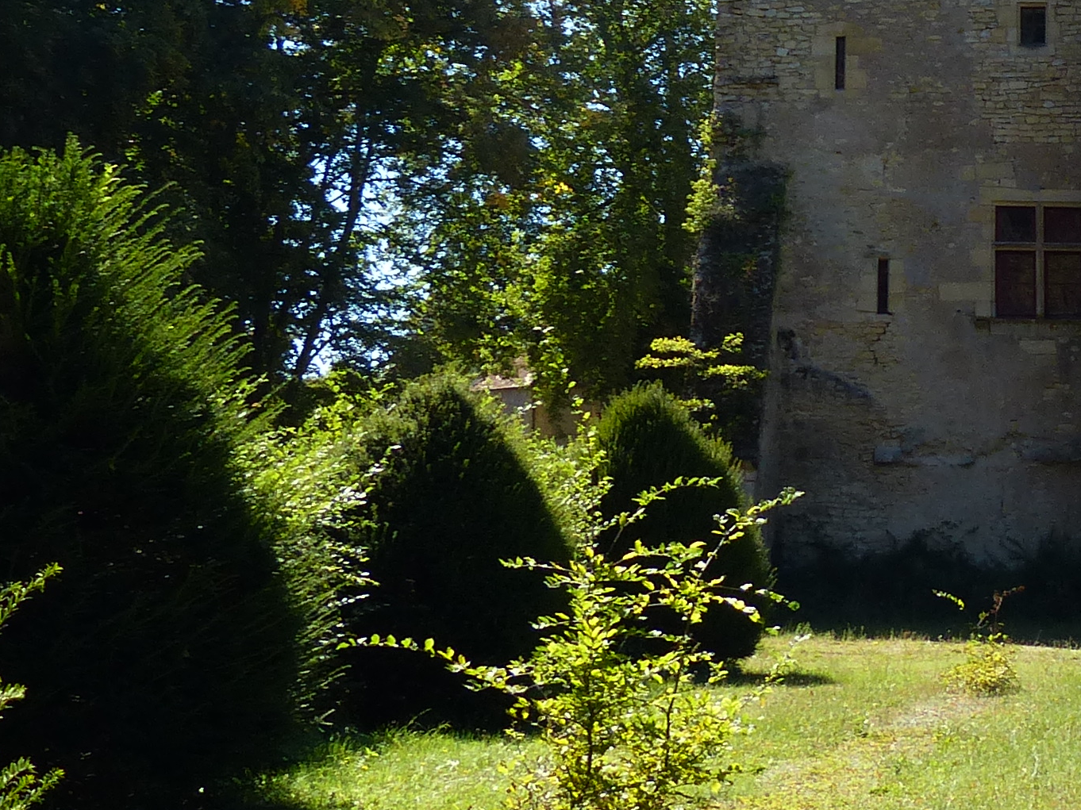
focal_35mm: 94
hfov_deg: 20.1
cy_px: 15
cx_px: 1148
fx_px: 2935
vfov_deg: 15.5
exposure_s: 1/400
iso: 100
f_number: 4
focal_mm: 5.7
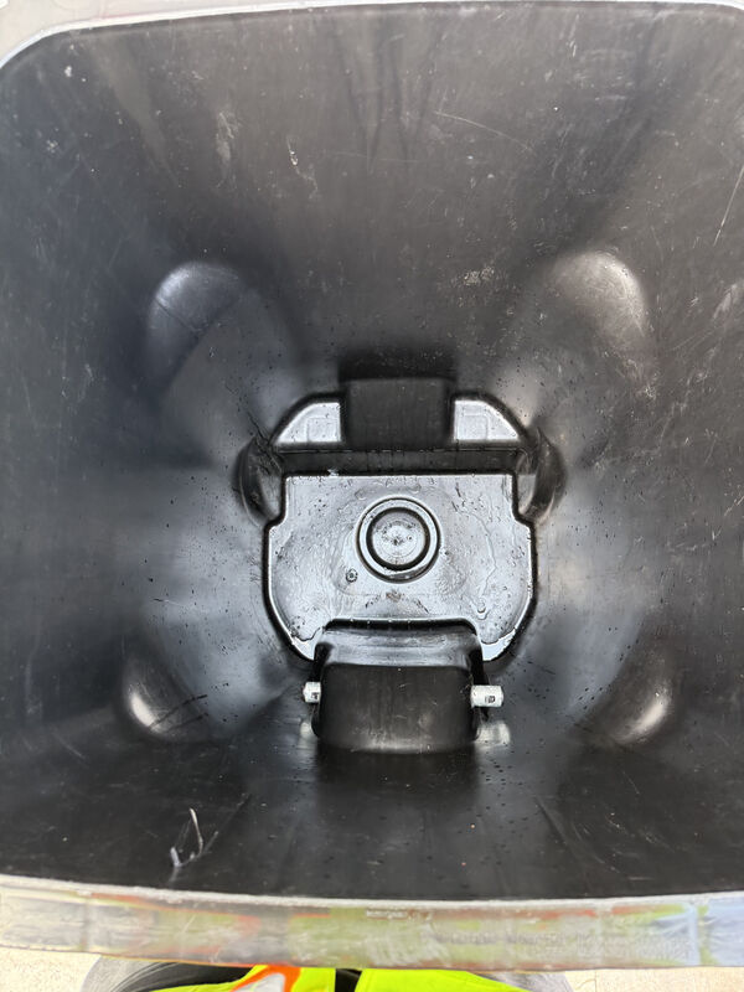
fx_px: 688
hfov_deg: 56.8
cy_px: 496
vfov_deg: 71.6
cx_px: 372
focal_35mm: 24
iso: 200
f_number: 1.78
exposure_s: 1/106
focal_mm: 6.76
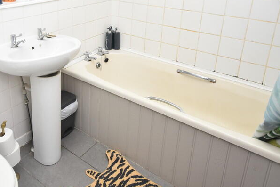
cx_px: 97
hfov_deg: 59.1
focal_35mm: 31
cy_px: 30
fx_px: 241
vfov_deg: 40.2
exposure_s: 1/200
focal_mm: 12
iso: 800
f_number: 5
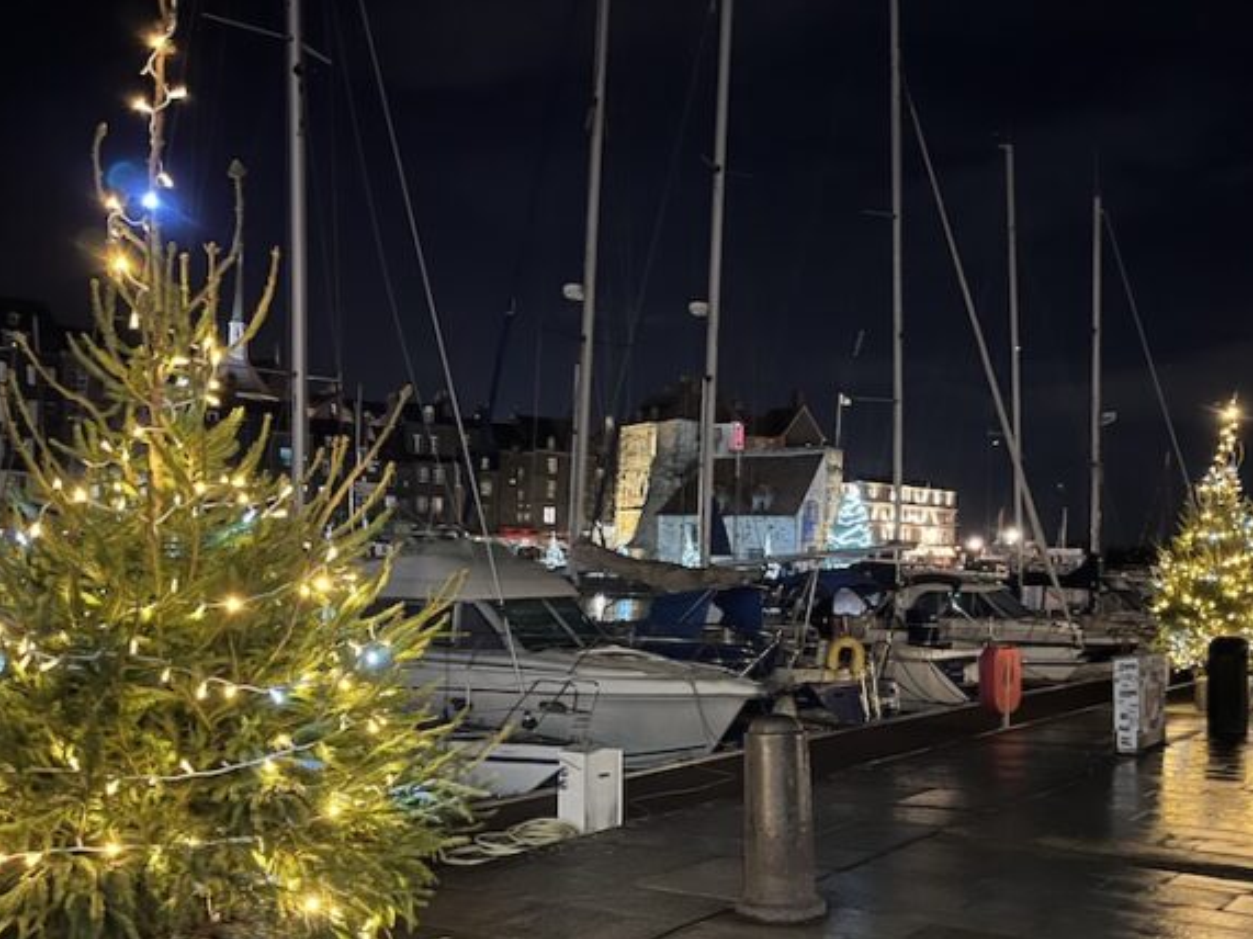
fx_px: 1267
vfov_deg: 40.2
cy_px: 627
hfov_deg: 52.6
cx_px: 682
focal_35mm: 35
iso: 800
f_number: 1.6
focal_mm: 5.1
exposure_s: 1/20
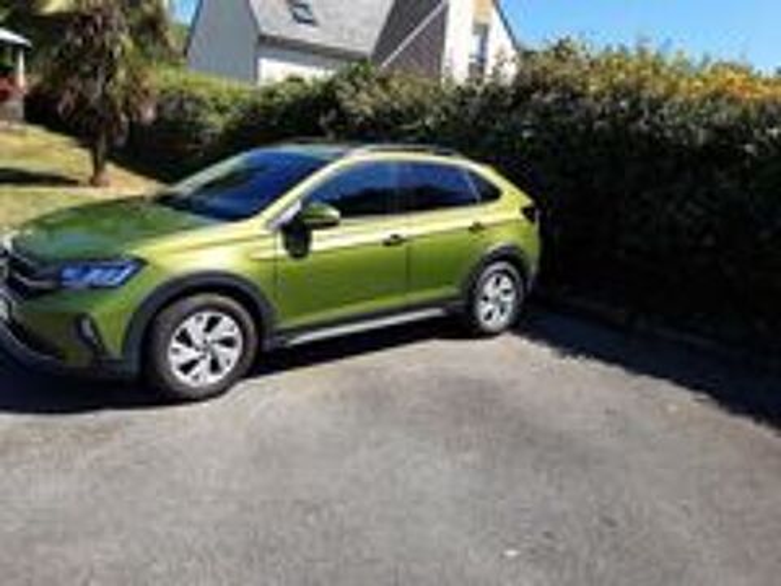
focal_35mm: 27
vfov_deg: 51.4
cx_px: 390
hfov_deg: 65.3
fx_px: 609
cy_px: 293
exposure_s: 1/1029
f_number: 1.9
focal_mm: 2.91
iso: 40
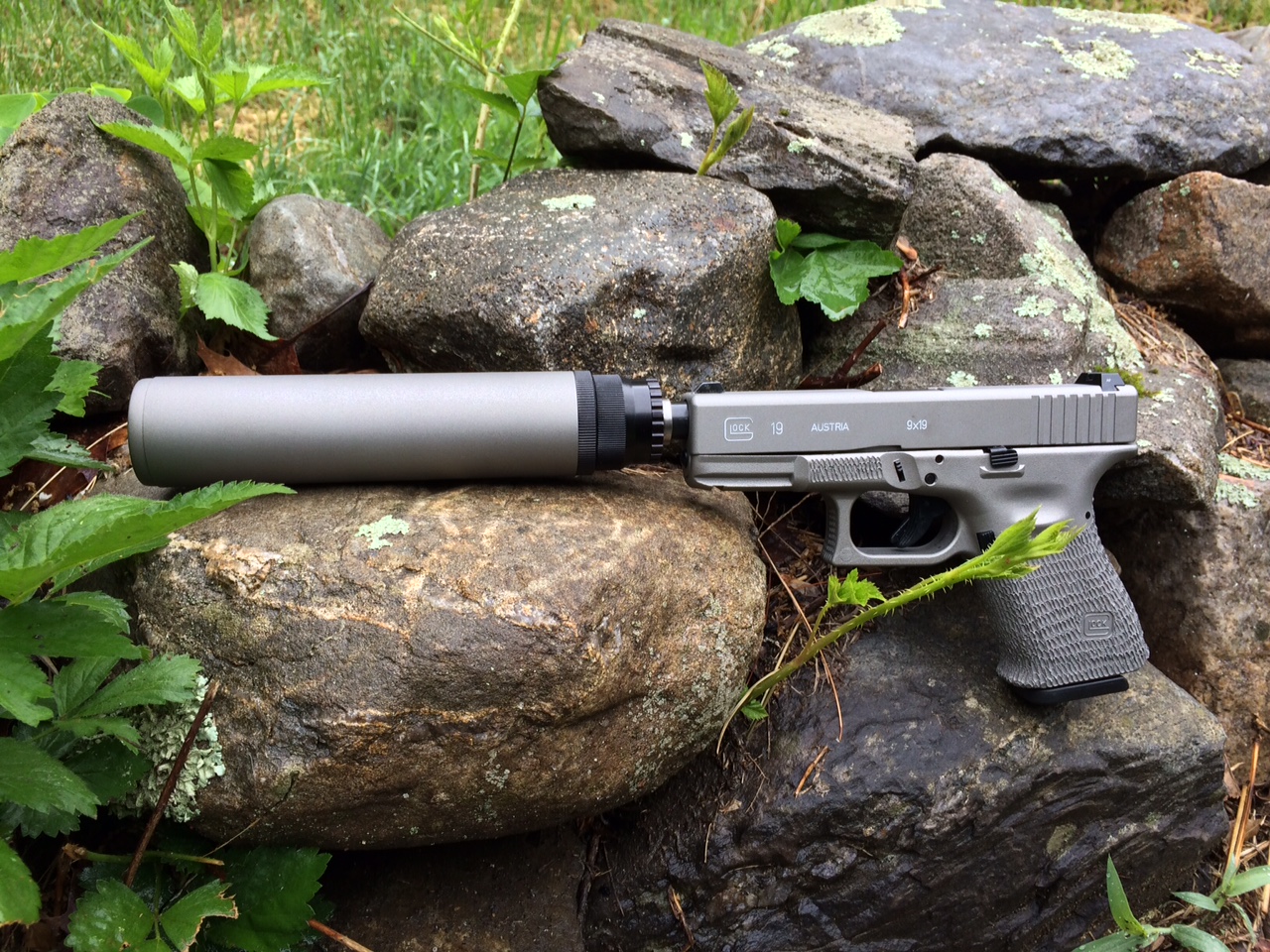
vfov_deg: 48.2
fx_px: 1064
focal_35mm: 29
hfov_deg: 61.7
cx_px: 635
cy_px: 476
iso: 40
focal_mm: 4.15
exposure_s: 1/120
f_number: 2.2
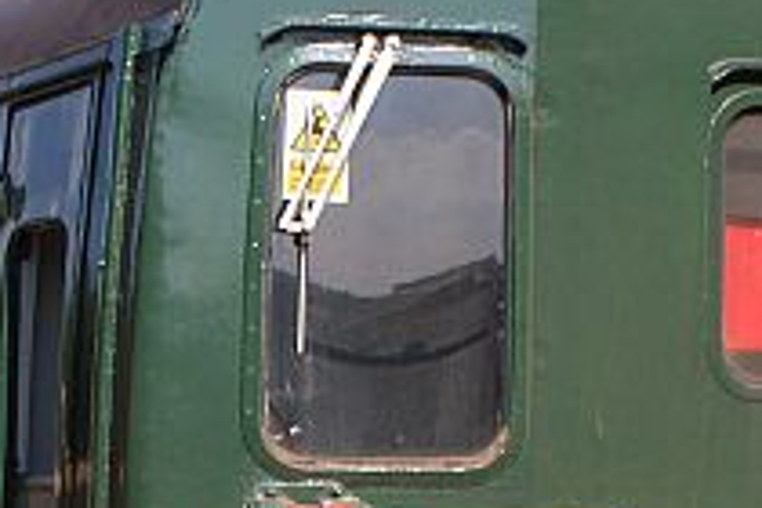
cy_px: 541
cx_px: 203
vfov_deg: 10.8
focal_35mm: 126
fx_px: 2667
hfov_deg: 16.2
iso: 100
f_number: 9
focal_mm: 22
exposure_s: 1/80
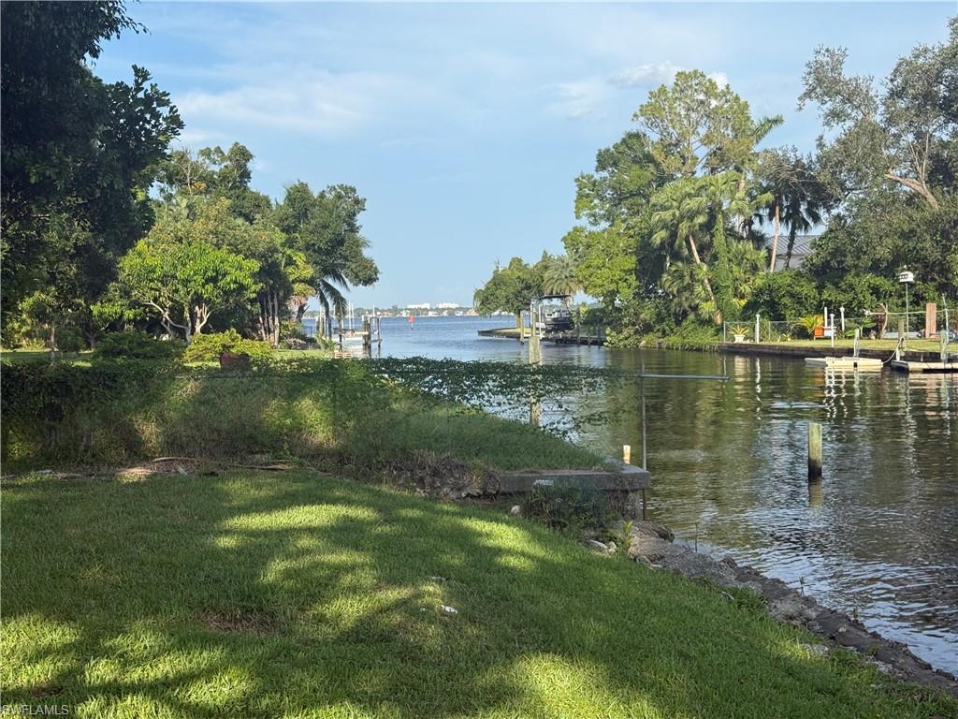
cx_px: 479
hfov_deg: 39.7
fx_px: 1328
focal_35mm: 48
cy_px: 360
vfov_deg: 30.3
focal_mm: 6.76
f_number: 1.78
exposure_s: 1/3704
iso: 80
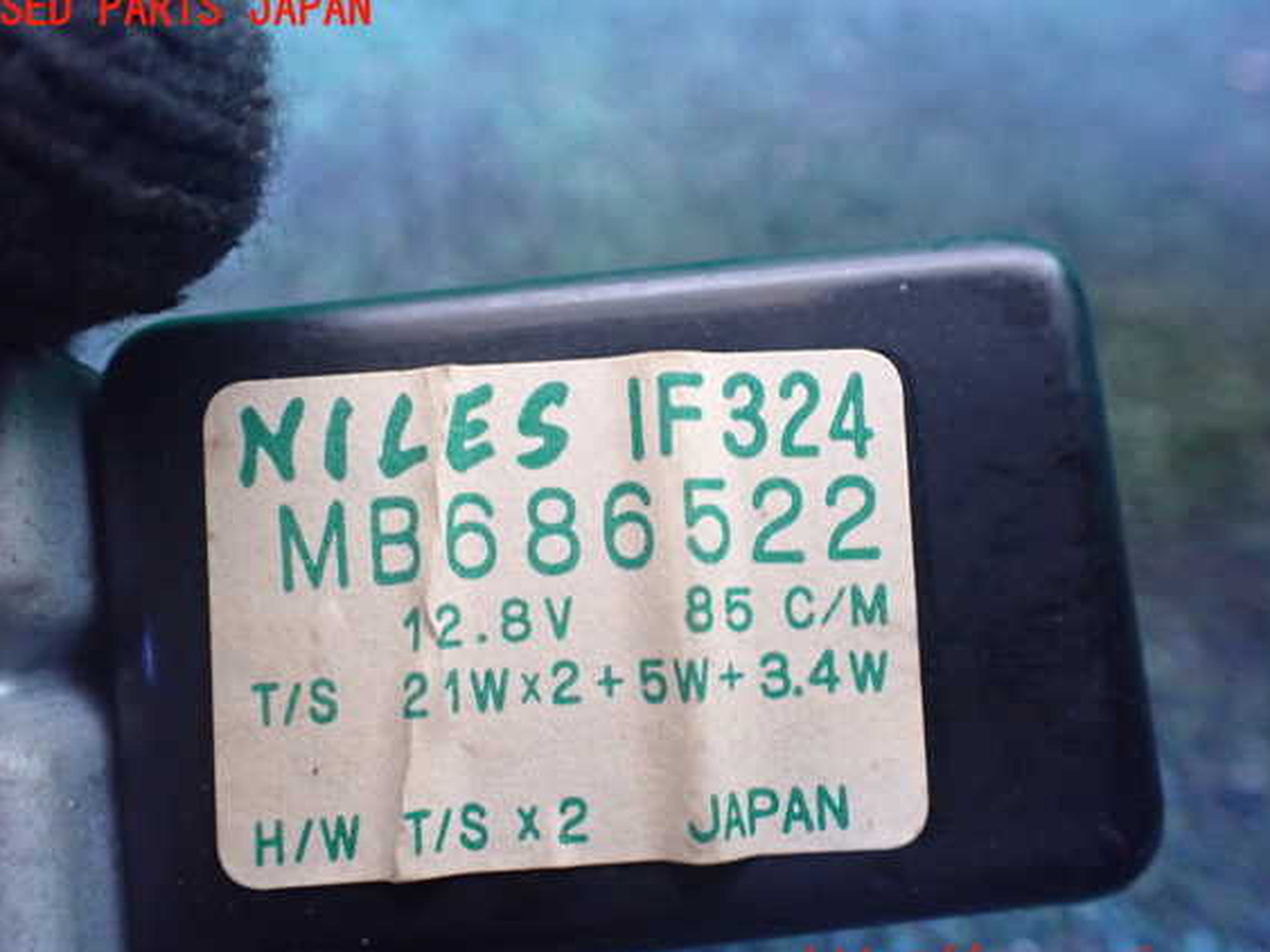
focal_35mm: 32
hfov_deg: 56.8
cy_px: 490
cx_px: 638
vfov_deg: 44.1
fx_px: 1174
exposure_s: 1/30
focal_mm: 5.4
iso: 1000
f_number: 2.3
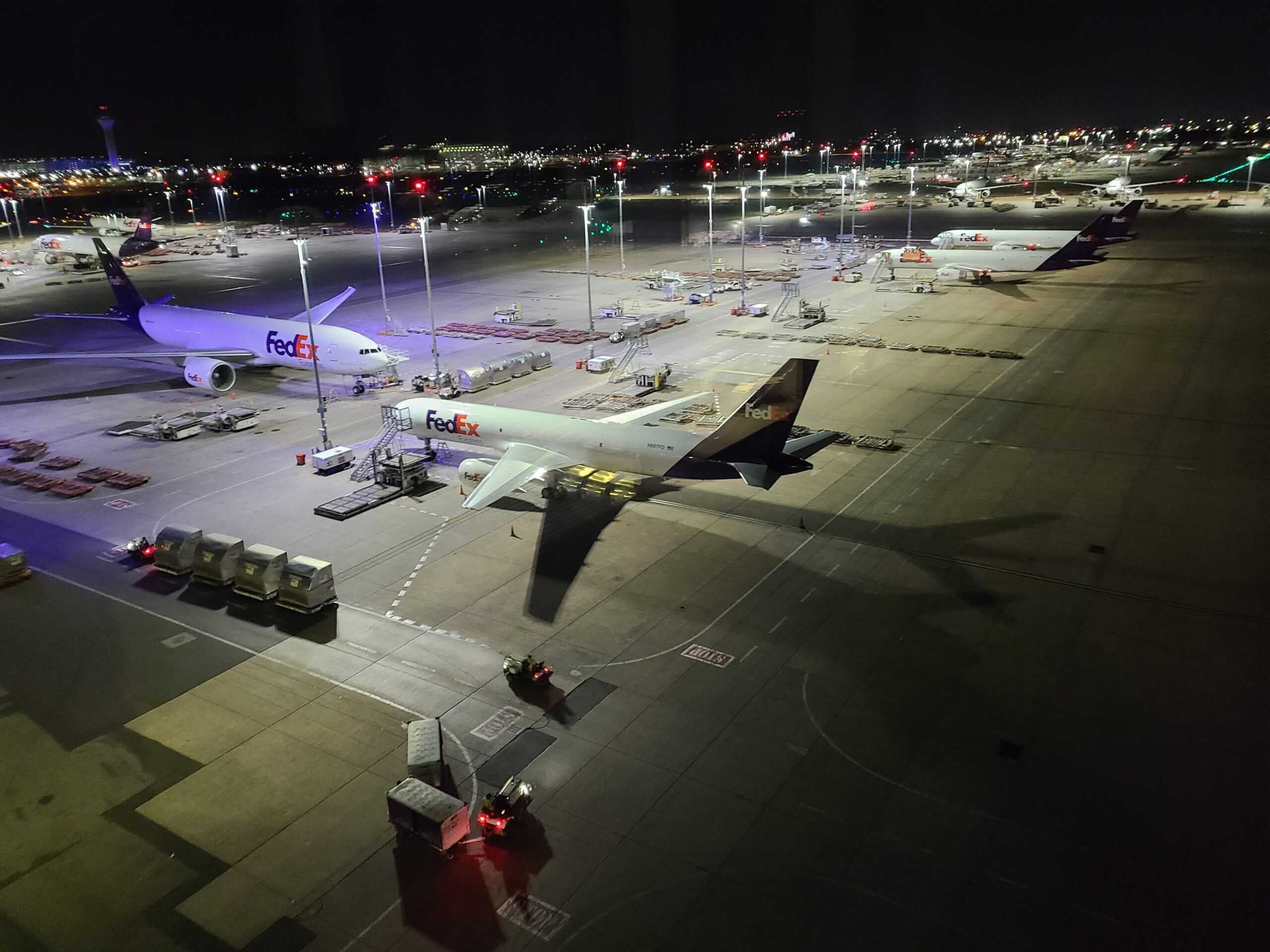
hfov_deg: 67.3
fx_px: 954
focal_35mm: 26
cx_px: 635
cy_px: 476
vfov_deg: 53.1
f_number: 1.8
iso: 800
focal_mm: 5.4
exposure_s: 1/24
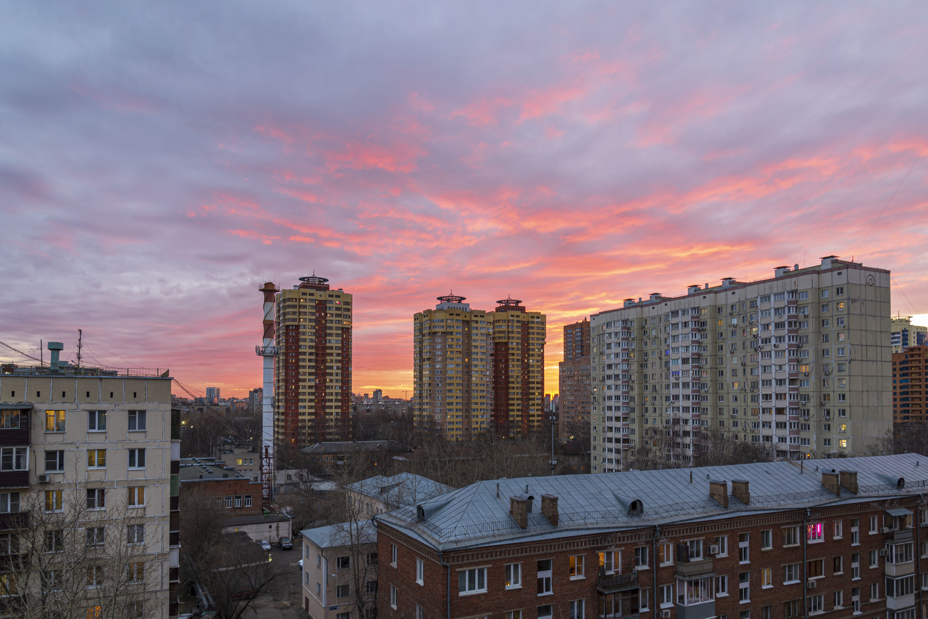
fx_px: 619
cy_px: 310
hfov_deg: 73.7
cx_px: 464
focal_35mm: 24
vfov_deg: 53.2
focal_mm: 24
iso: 50
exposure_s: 1/1.67
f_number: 6.3
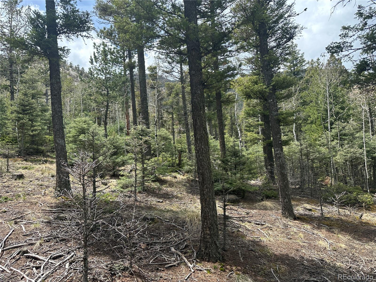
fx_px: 261
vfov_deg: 56.8
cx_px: 188
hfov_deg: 71.6
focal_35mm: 24
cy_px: 141
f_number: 1.78
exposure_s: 1/1517
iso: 80
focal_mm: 6.86
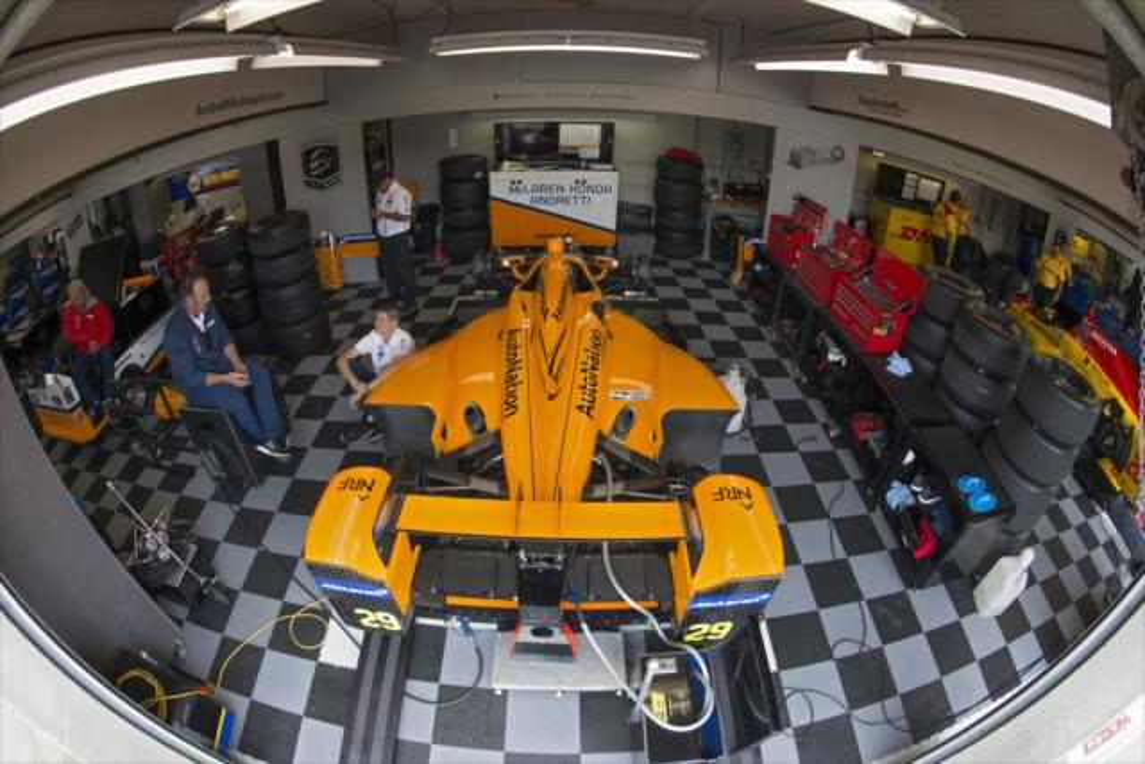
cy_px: 382
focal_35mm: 16
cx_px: 572
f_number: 8
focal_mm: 16
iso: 800
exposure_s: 1/200
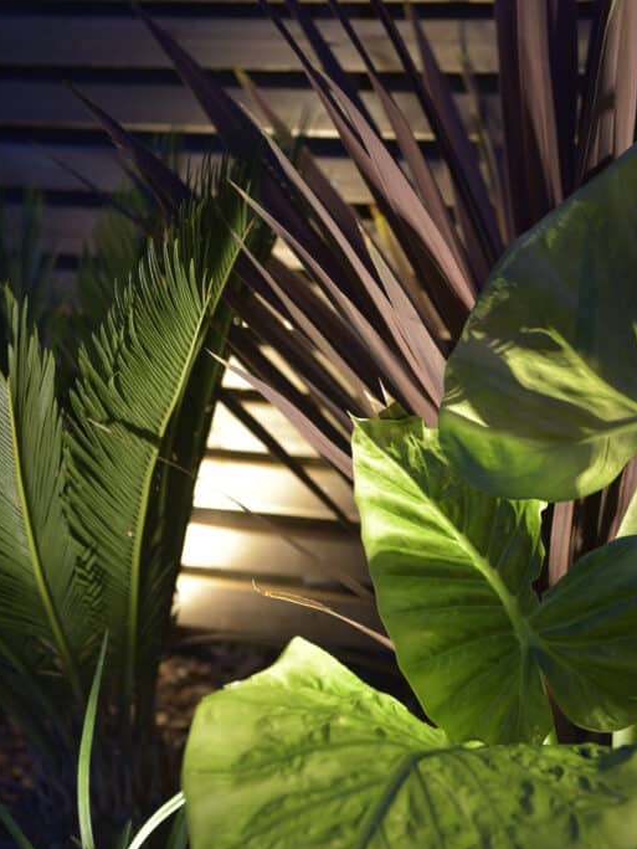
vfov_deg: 27.0
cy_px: 397
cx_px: 377
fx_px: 1767
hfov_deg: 20.4
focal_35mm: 72
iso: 1600
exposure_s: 1/160
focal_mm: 50
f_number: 3.5
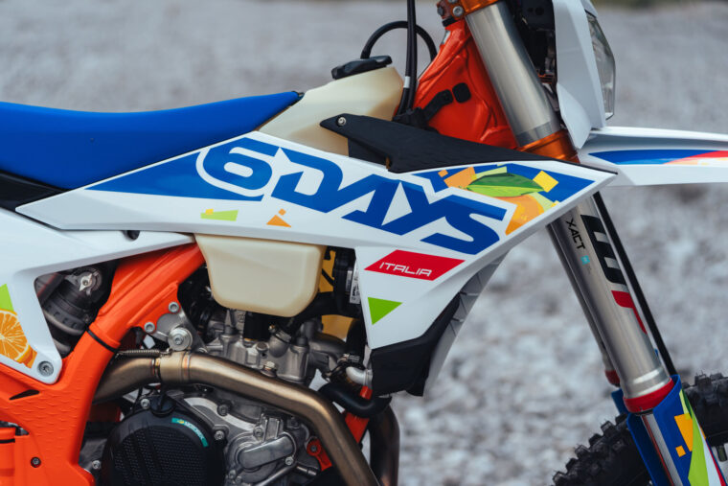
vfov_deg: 19.5
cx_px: 364
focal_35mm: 70
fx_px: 1416
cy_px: 243
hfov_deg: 28.8
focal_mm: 70
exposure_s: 1/2000
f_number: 2.8
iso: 125
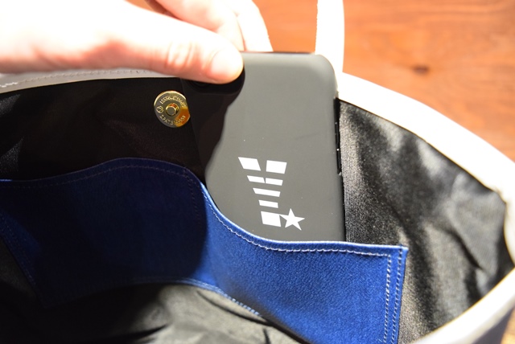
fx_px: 515
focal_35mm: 36
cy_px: 172
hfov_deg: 53.1
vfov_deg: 36.9
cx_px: 258
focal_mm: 24
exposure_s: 1/20
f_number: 4
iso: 3200
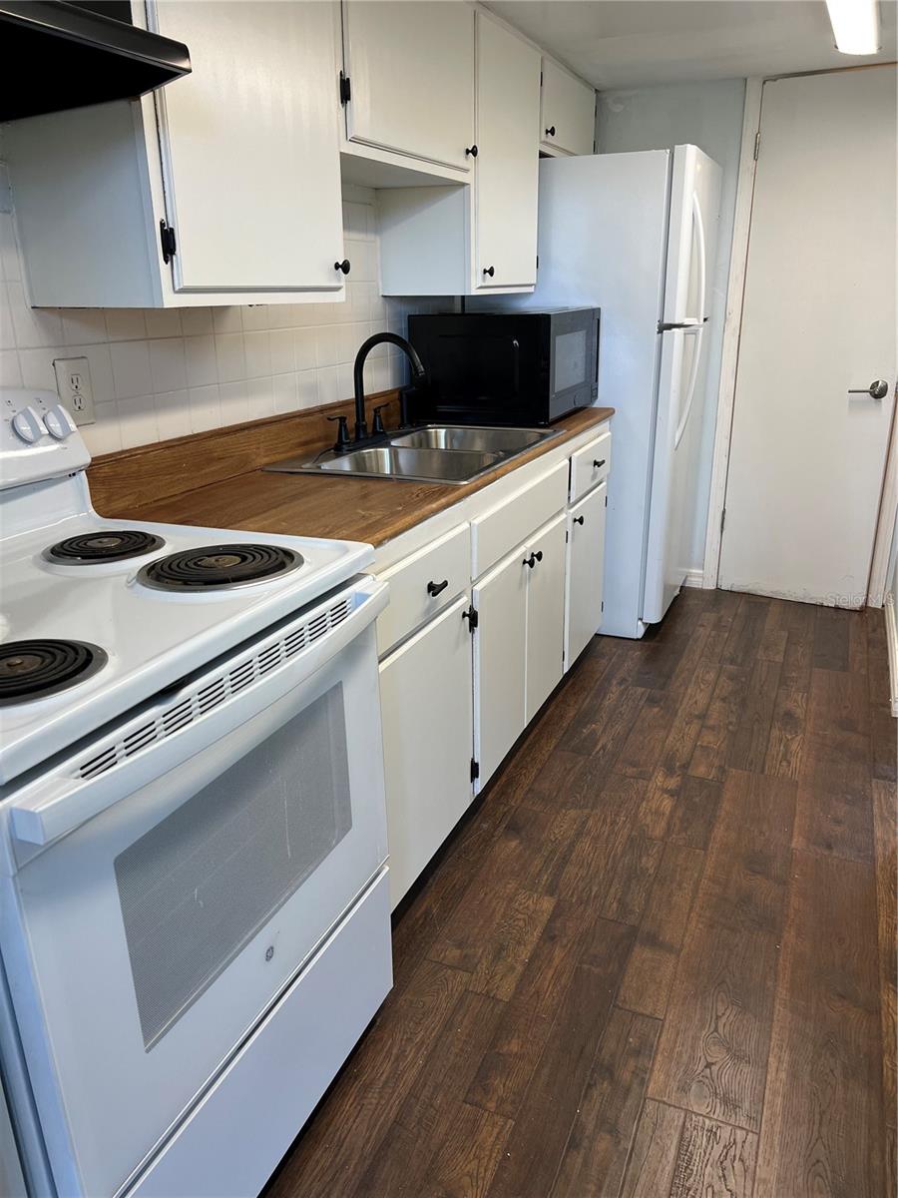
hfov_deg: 53.1
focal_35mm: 26
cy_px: 599
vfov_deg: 67.3
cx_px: 449
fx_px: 899
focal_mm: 5.7
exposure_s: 1/120
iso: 64
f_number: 1.5
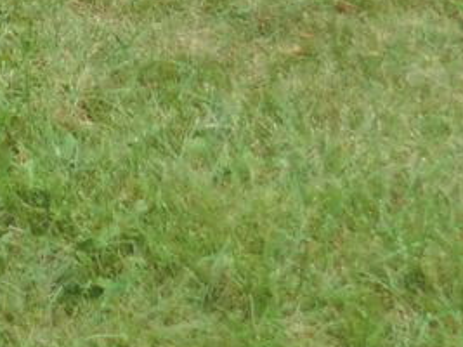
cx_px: -685
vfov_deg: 10.6
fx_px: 1658
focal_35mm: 124
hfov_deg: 12.3
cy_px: -418
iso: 125
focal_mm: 4
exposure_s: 1/250
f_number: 3
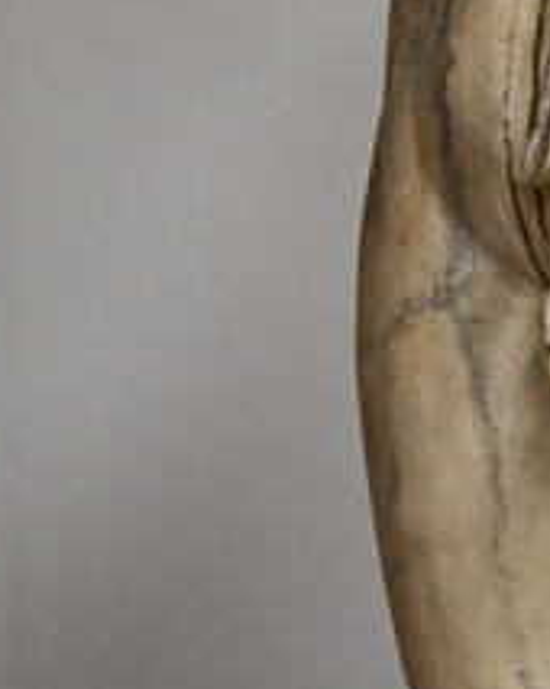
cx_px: 524
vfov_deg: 7.2
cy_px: 142
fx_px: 5502
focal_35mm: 270
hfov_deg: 5.7
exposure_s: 1/125
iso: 1800
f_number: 4.2
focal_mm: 34
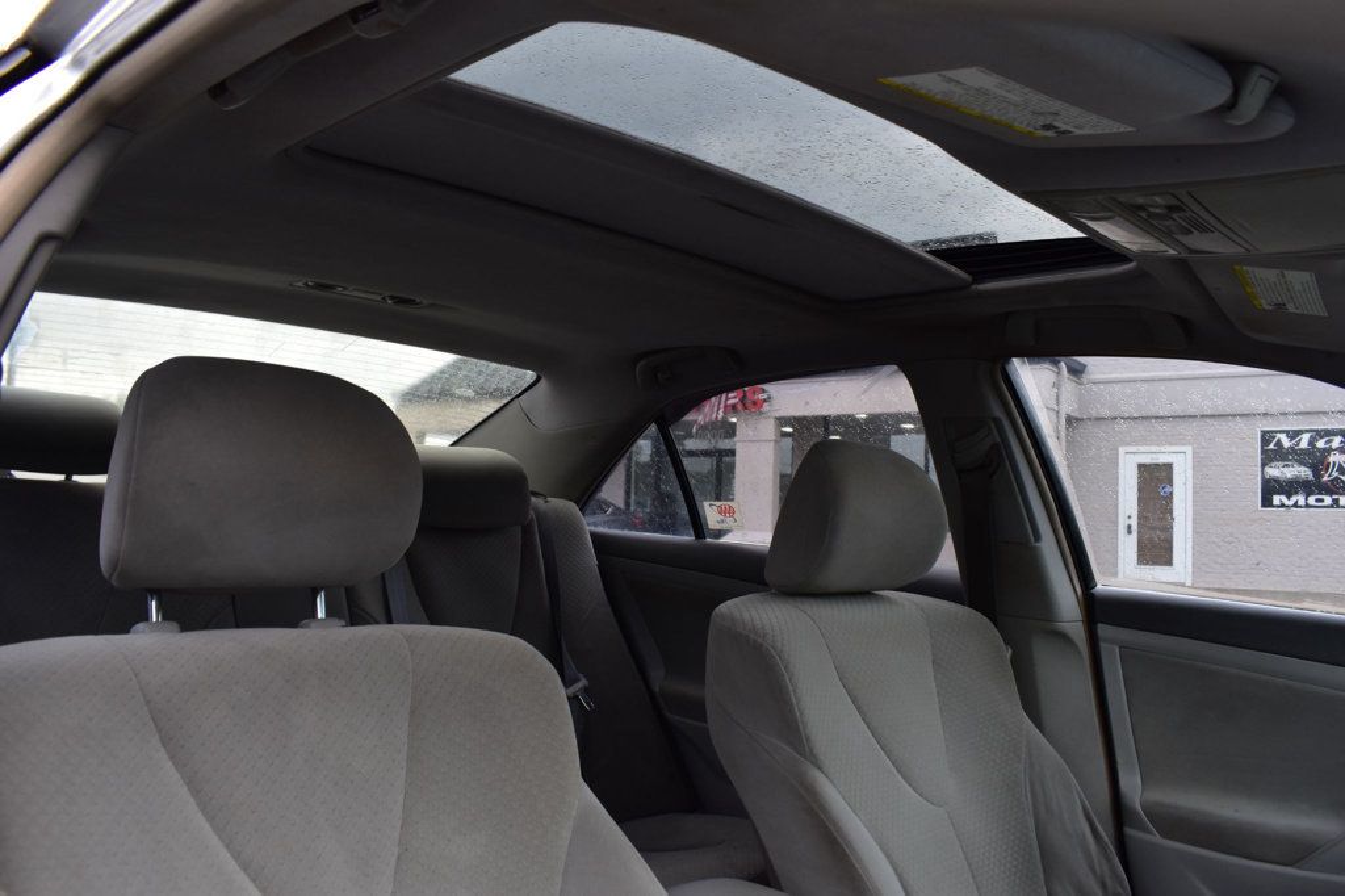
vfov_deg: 47.9
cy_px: 448
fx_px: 1008
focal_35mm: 27
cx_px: 672
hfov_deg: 67.4
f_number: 8
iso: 400
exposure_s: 1/80
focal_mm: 18
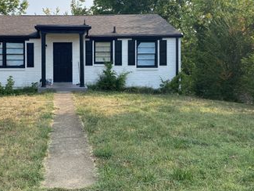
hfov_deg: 45.1
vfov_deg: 35.6
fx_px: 294
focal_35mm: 40
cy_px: 65
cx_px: 62
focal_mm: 4.25
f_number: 1.8
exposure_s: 1/1653
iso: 32
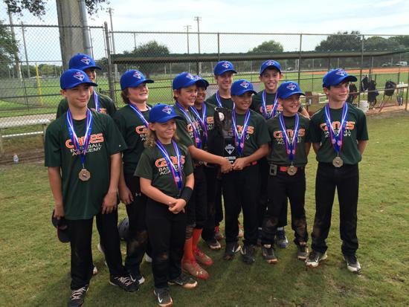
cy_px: 154
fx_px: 343
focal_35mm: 29
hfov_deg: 61.6
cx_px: 204
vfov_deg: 48.3
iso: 32
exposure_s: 1/774
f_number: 2.2
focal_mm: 4.15
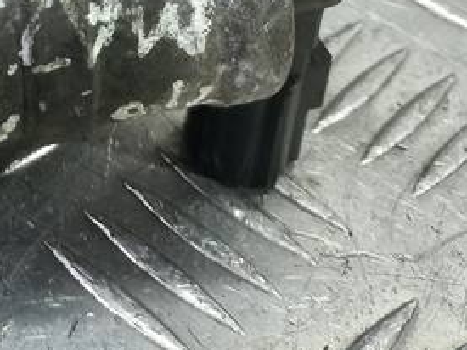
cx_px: -124
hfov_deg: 19.6
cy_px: -236
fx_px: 1254
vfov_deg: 14.4
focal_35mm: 93
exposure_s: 1/50
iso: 80
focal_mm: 4.6
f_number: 1.8
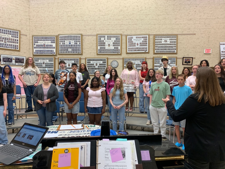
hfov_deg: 67.3
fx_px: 169
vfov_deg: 53.1
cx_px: 112
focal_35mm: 26
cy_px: 84
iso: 80
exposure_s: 1/60
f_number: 1.8
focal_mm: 4.25
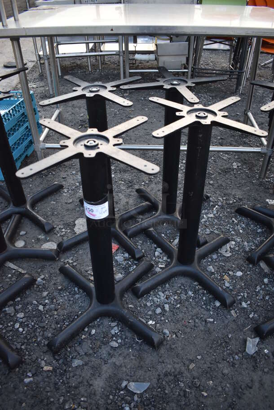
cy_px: 205
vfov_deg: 67.3
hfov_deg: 48.0
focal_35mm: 27
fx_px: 308
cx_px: 137
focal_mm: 18
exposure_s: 1/250
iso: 720
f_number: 3.5
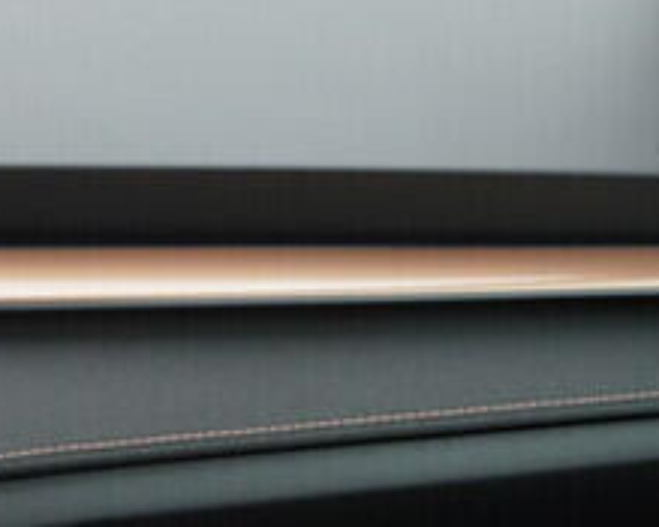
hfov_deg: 11.1
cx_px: -668
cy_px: 399
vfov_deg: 9.8
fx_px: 3080
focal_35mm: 158
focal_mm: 24
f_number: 3.2
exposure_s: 1/50
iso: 125
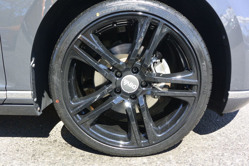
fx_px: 187
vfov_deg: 47.9
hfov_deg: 67.4
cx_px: 124
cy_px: 83
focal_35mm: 27
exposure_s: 1/250
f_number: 4
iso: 160
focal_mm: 10
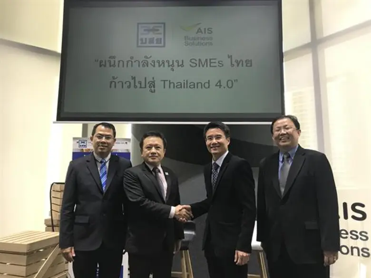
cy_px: 139
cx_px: 186
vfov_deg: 49.7
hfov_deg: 63.4
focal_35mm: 28
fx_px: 300
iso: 32
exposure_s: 1/25
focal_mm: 3.99
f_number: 1.8
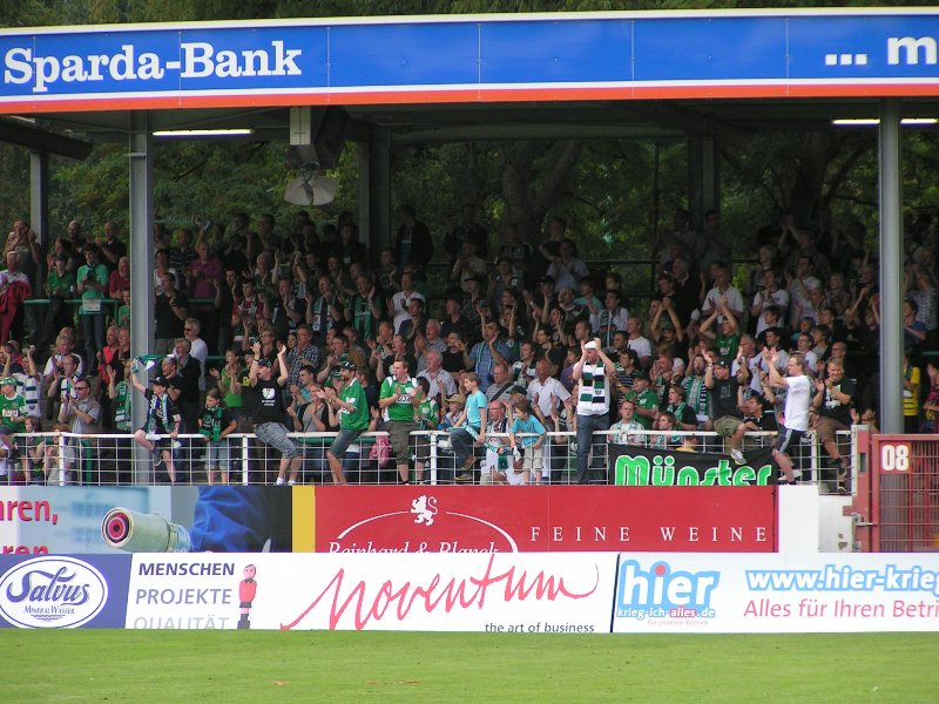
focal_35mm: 271
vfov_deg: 5.5
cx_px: 470
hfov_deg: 7.3
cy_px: 352
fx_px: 7351
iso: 125
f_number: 3.5
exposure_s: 1/500
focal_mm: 41.4
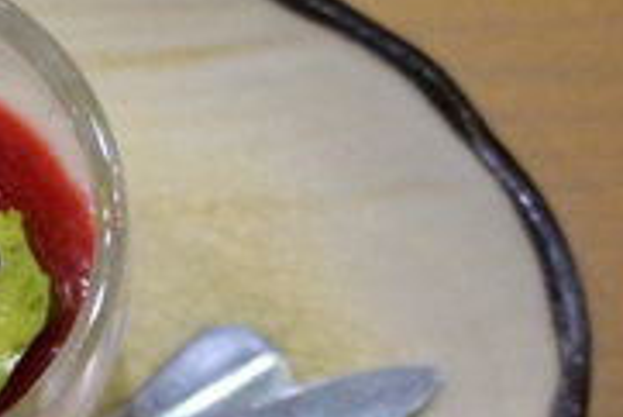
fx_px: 2563
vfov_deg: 9.2
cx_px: -420
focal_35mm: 148
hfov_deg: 12.8
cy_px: 446
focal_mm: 28
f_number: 4.5
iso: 3200
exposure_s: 1/30
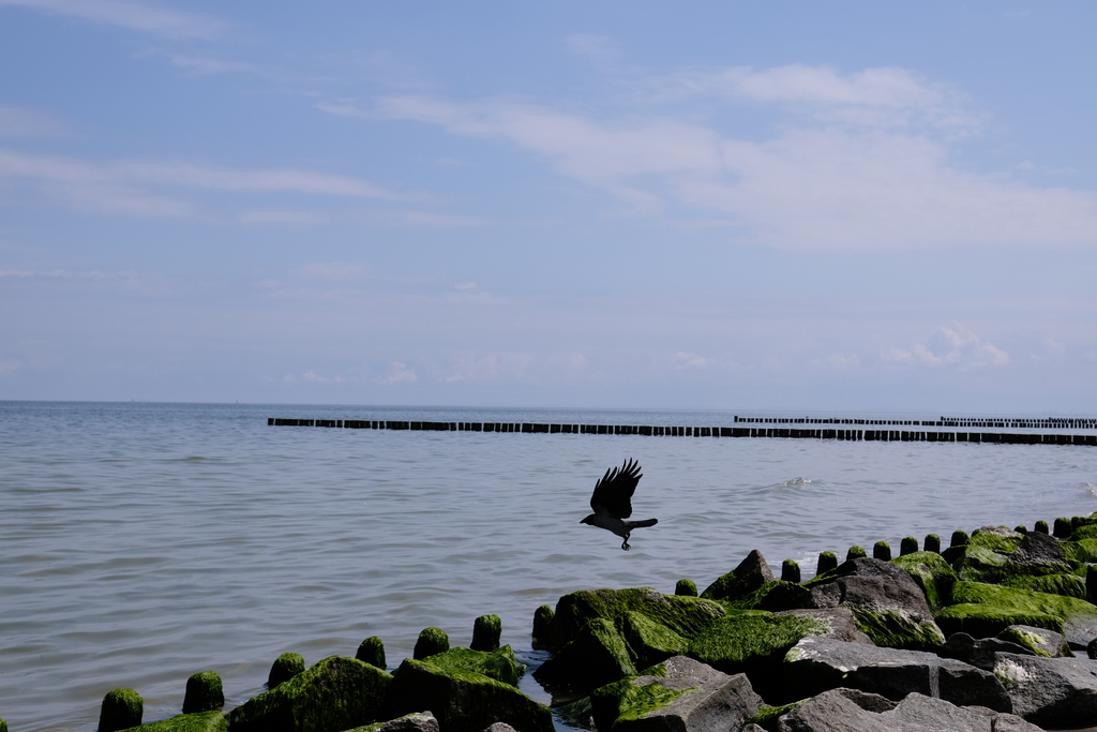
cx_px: 548
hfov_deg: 39.6
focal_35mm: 50
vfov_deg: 27.0
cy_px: 366
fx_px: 1524
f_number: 5.6
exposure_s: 1/1500
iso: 320
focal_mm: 33
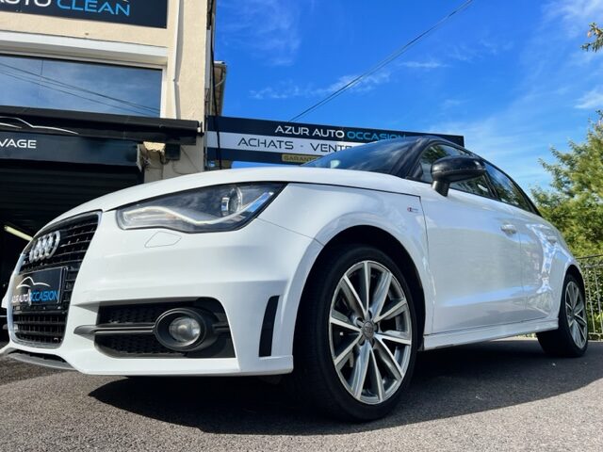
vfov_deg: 53.1
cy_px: 226
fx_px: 453
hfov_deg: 67.3
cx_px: 302
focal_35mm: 26
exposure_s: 1/3831
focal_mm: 5.7
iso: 50
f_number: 1.5
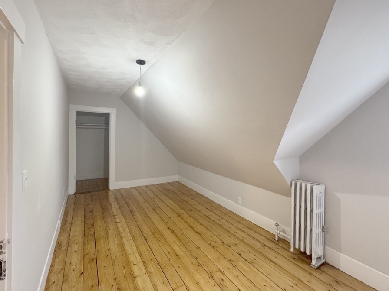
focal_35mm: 16
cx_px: 187
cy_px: 136
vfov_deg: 78.0
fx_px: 180
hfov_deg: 94.4
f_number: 2.2
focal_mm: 2.22
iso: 320
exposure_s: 1/61
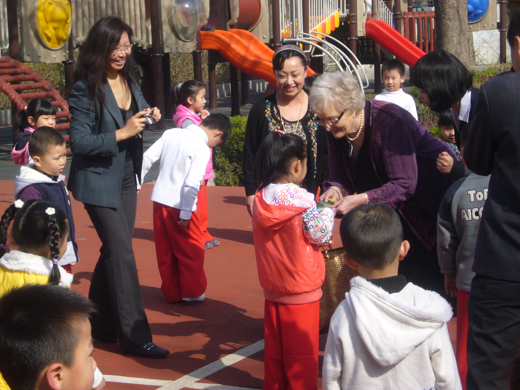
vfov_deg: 14.5
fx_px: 1532
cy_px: 195
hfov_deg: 19.3
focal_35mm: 102
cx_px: 260
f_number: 5.6
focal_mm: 16.8
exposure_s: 1/250
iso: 80
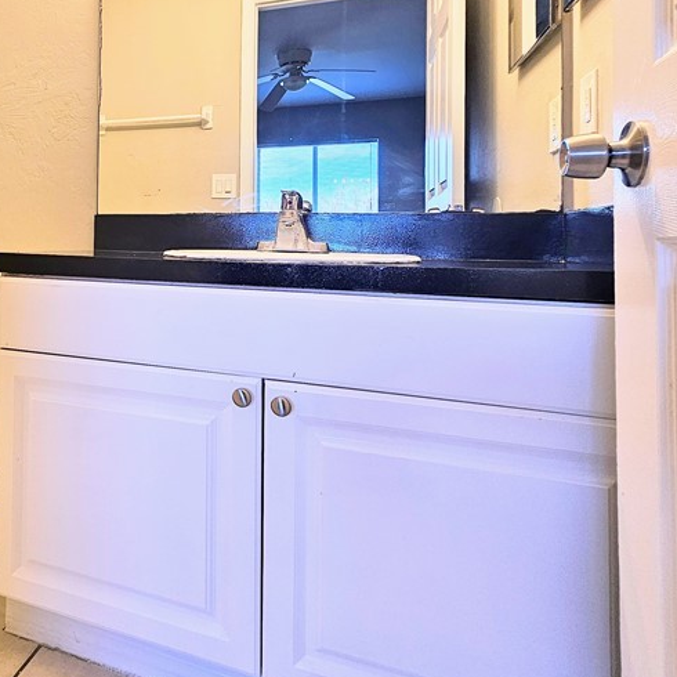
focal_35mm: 24
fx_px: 531
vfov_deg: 62.9
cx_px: 91
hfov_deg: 57.6
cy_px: 211
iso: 64
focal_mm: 2.2
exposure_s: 1/60
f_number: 2.2
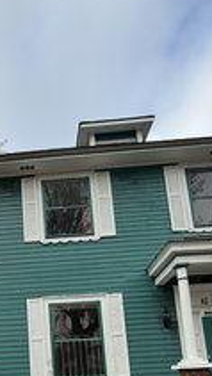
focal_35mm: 37
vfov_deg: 49.8
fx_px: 369
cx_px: 16
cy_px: 315
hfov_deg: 30.5
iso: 50
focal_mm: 2.22
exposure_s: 1/701
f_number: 2.2
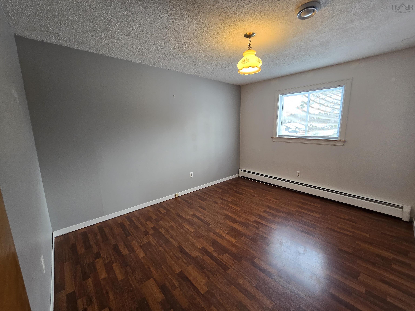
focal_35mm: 13
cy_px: 156
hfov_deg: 106.2
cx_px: 208
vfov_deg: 89.9
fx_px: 156
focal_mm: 2.2
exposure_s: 1/60
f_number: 2.2
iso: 160
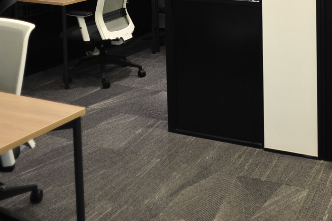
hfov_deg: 30.9
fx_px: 572
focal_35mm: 62
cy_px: -88
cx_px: 301
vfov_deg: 19.7
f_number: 3.2
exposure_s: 1/60
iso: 320
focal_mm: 20
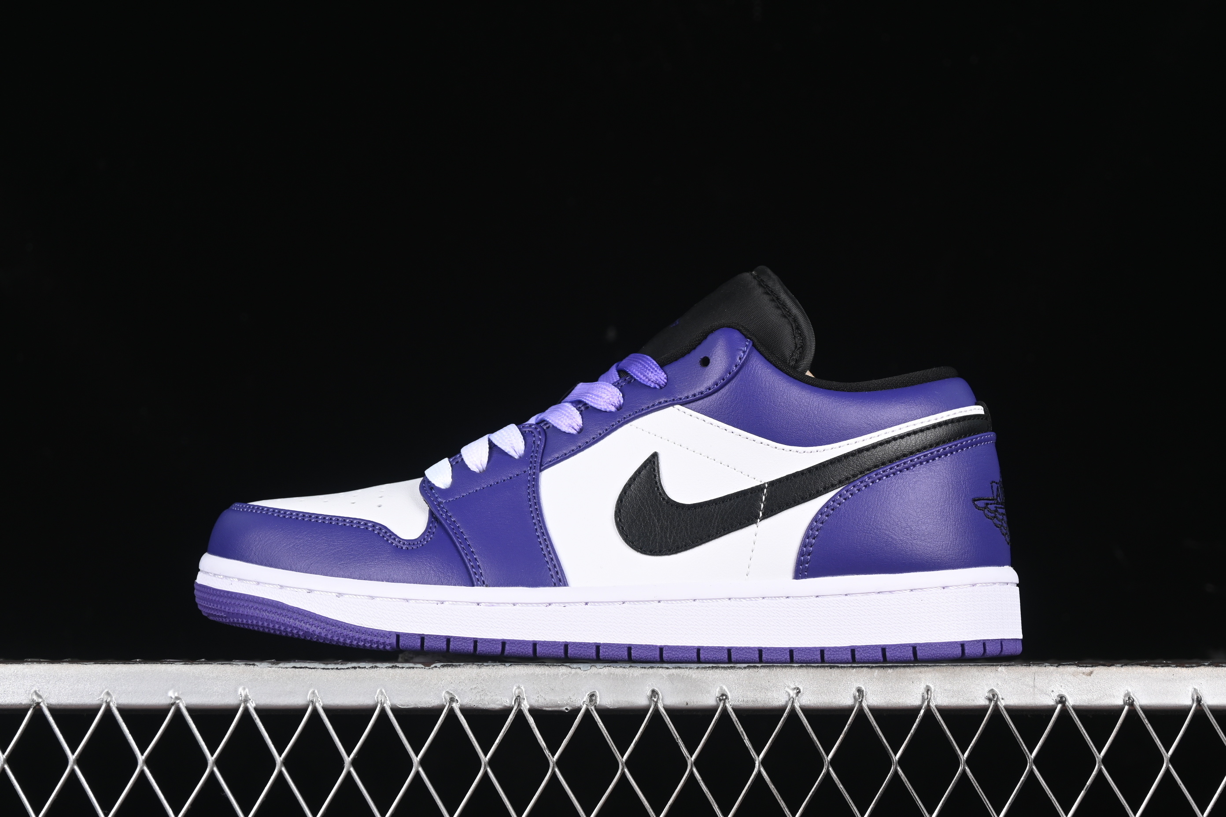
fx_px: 2554
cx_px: 613
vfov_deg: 18.2
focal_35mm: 75
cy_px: 408
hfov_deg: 27.0
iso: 160
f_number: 7.1
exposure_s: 1/60
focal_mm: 50
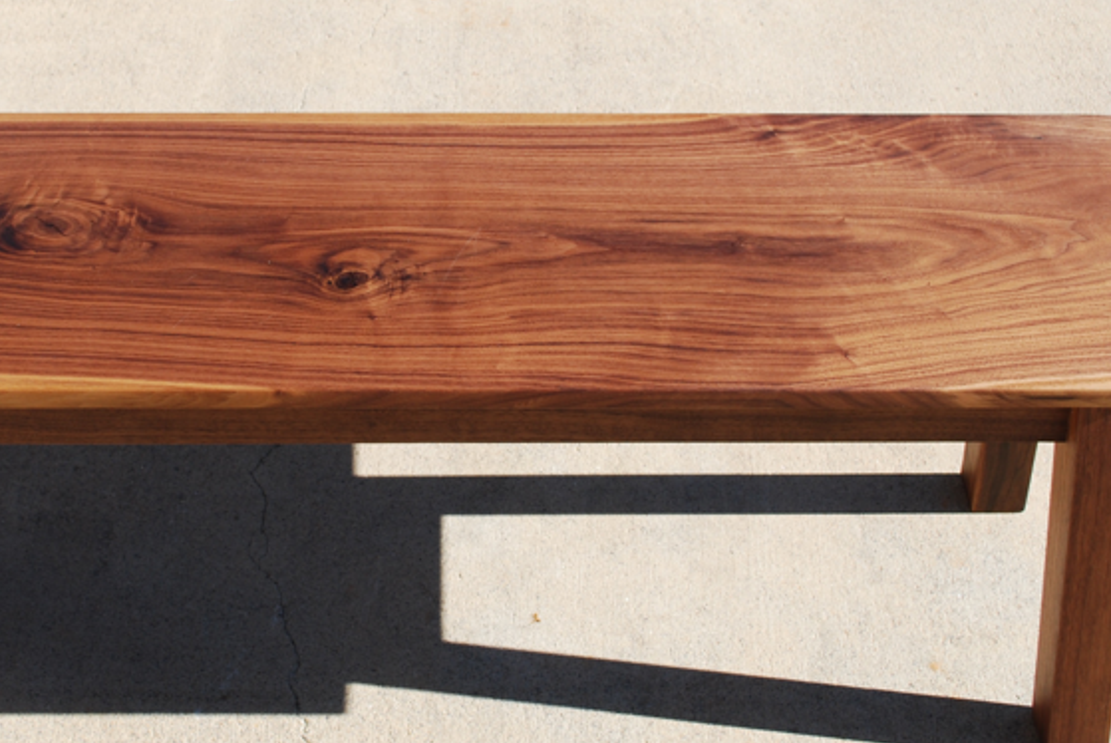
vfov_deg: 23.4
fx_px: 1792
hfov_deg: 34.3
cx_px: 431
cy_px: 280
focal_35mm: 58
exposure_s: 1/200
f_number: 7.1
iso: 100
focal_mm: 24
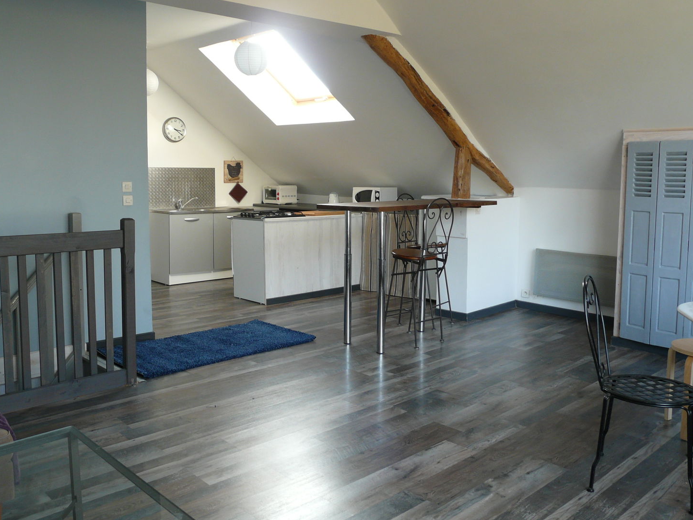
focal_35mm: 31
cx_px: 333
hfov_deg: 58.3
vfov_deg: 45.4
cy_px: 237
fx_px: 621
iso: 100
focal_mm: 4.6
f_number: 2.8
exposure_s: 1/30
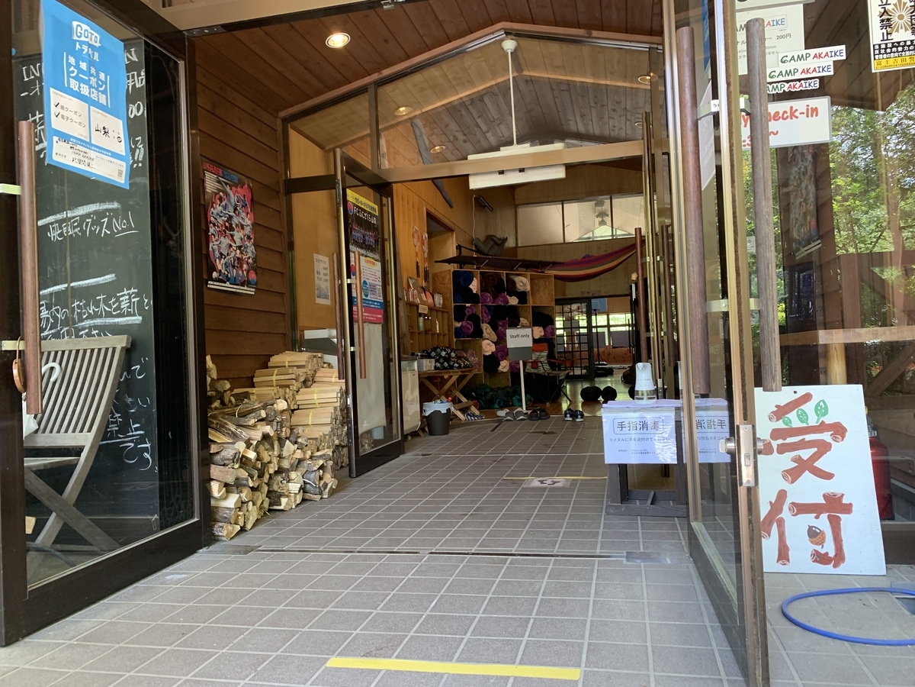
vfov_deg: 53.1
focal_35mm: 26
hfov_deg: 67.3
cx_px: 458
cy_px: 344
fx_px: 687
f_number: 1.8
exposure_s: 1/50
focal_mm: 4.25
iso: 64
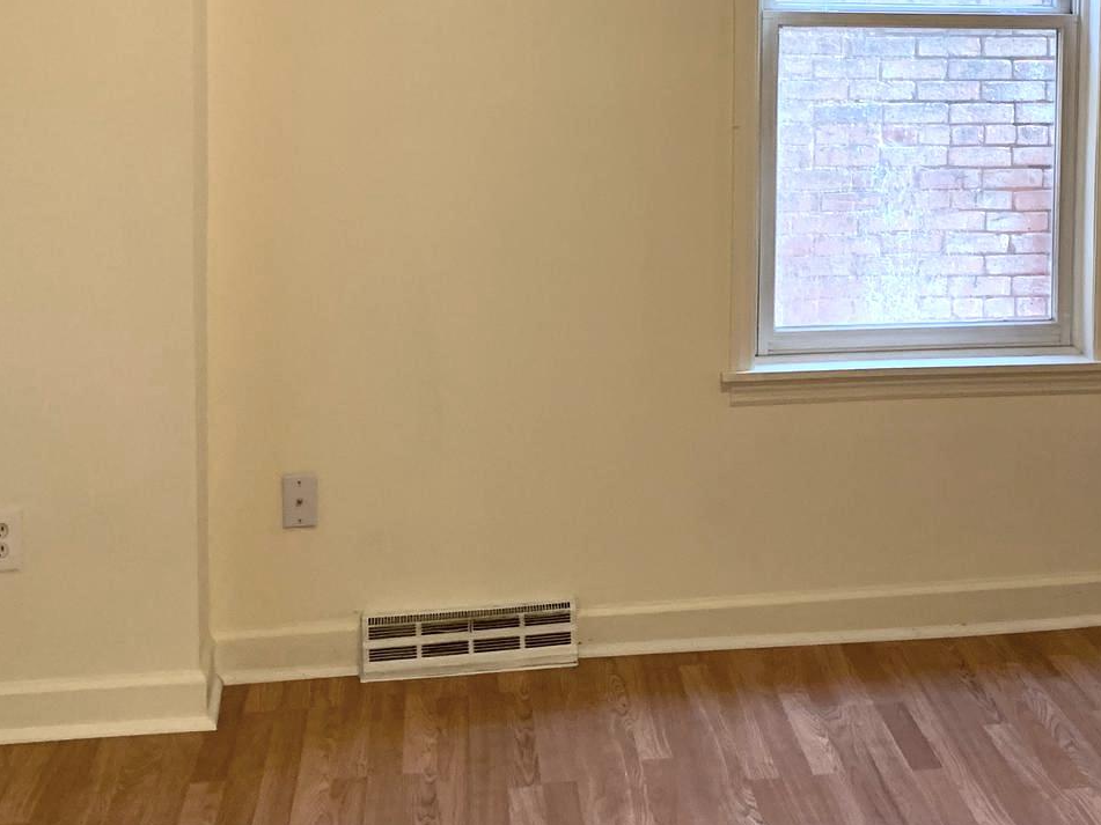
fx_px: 1781
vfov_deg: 25.5
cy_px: 127
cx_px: 847
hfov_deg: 33.6
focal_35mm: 56
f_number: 1.8
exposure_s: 1/60
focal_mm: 4.25
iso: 250
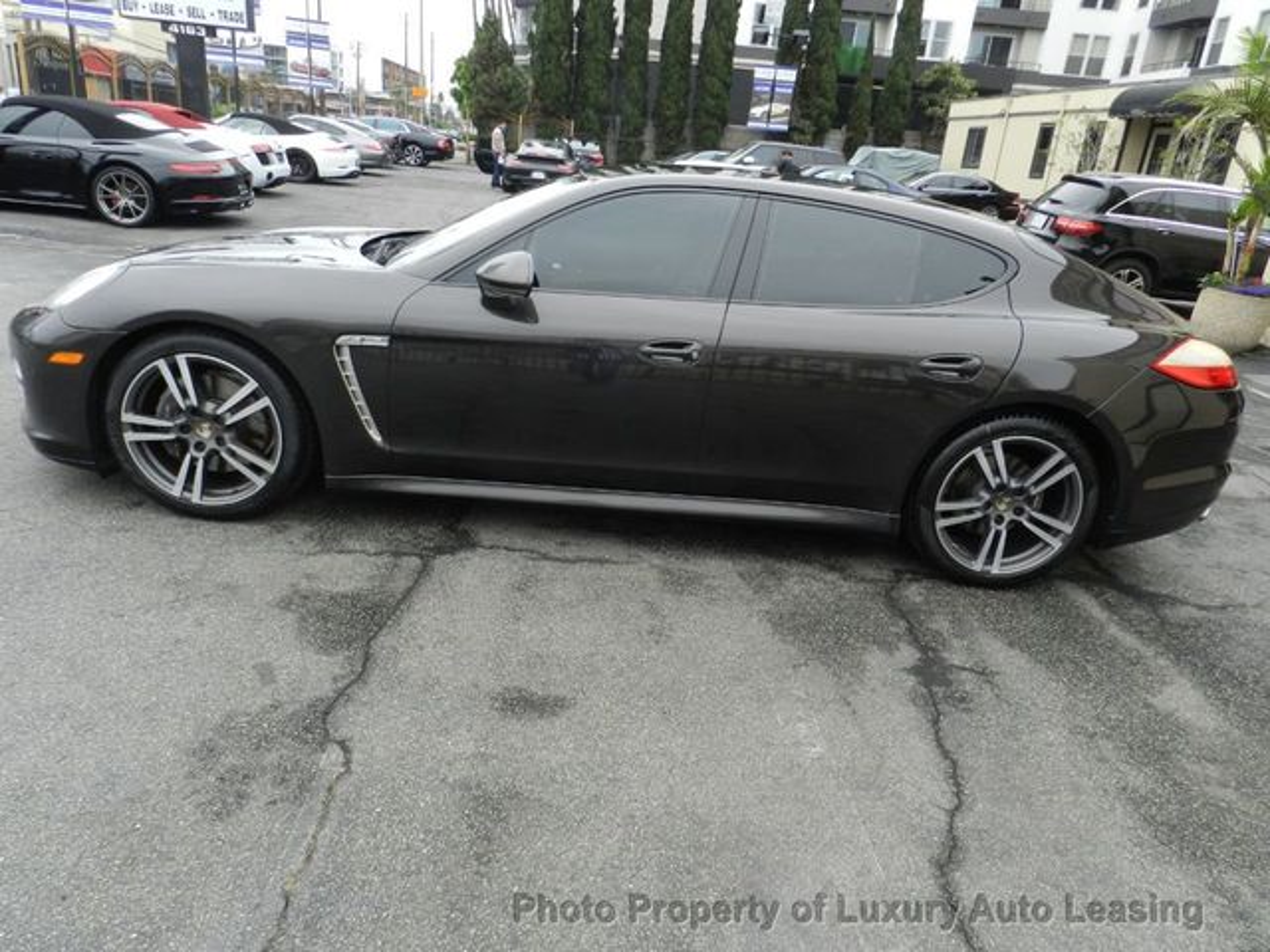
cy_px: 476
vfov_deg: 58.9
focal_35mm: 23
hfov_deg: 73.9
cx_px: 635
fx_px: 844
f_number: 5
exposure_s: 1/200
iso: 160
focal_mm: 4
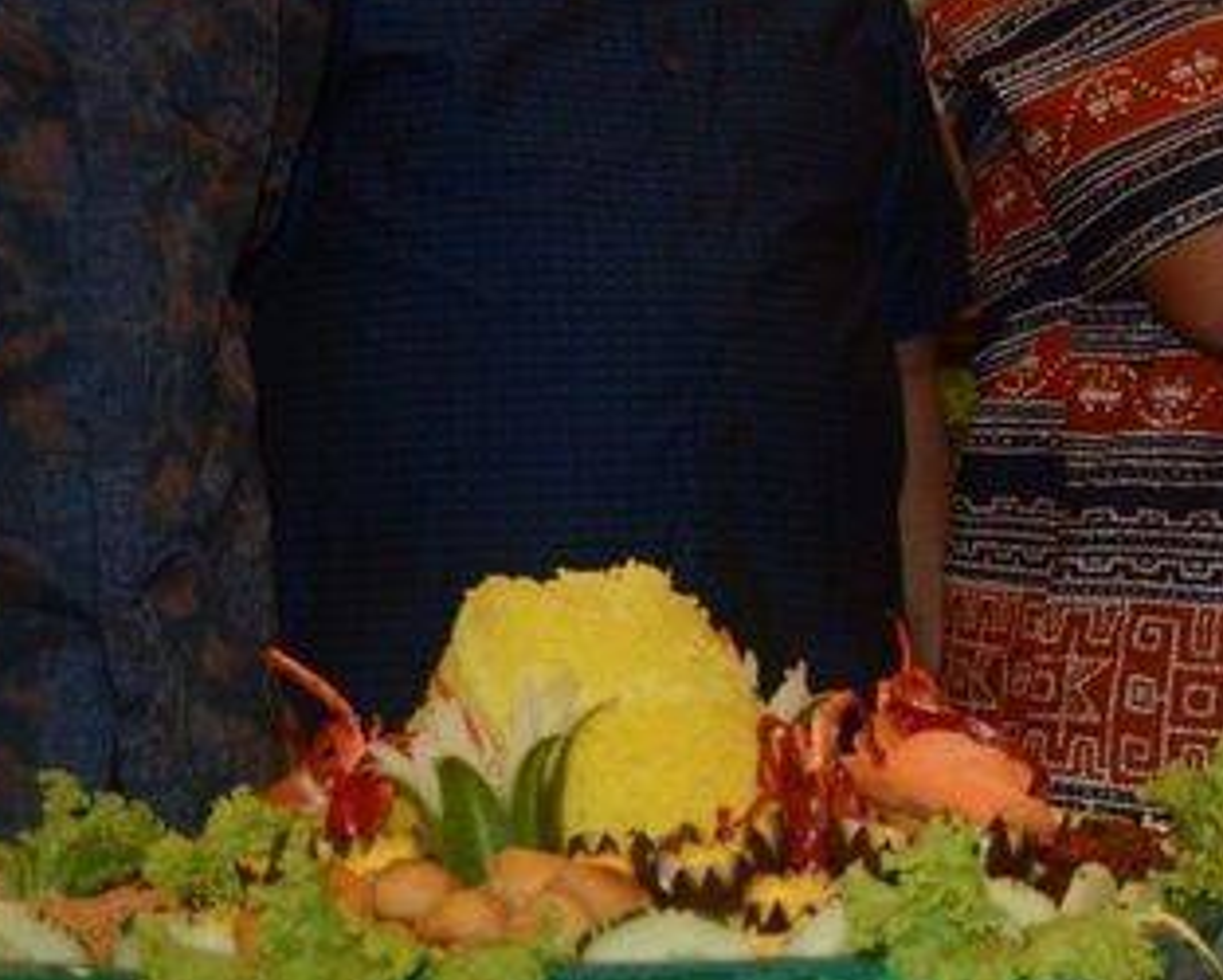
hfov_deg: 15.9
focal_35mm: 117
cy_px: 165
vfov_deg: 13.1
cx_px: 1374
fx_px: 4238
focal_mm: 24
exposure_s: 1/40
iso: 400
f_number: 3.8
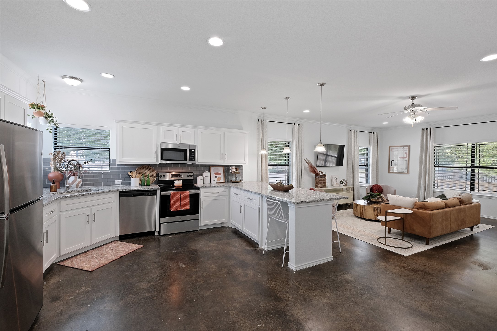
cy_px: 166
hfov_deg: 100.4
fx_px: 207
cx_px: 248
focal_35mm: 15
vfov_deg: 77.3
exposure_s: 1/7.5
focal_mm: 10
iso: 800
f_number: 7.1
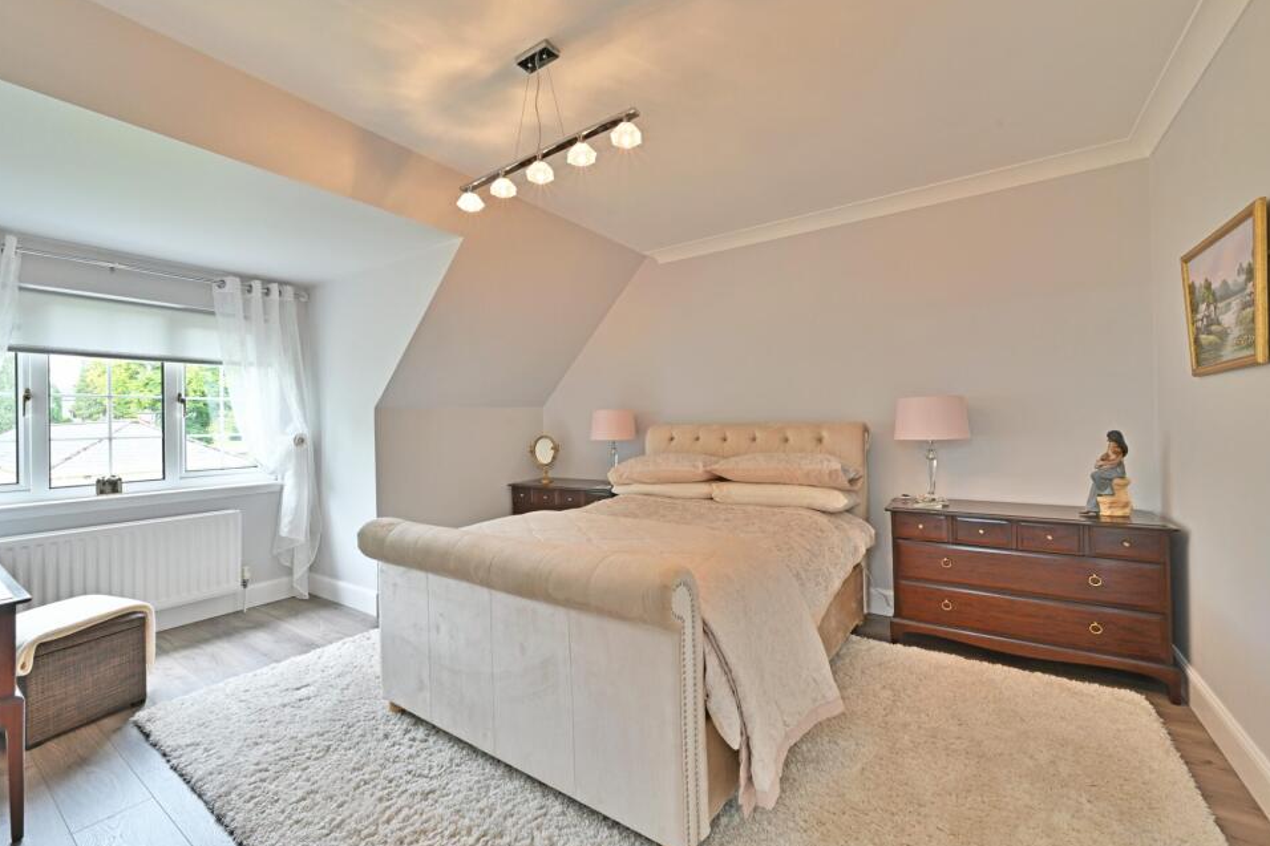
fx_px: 529
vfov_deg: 77.3
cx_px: 607
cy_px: 416
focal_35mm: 15
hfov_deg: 100.3
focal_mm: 14
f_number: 11
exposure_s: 1/2
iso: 125
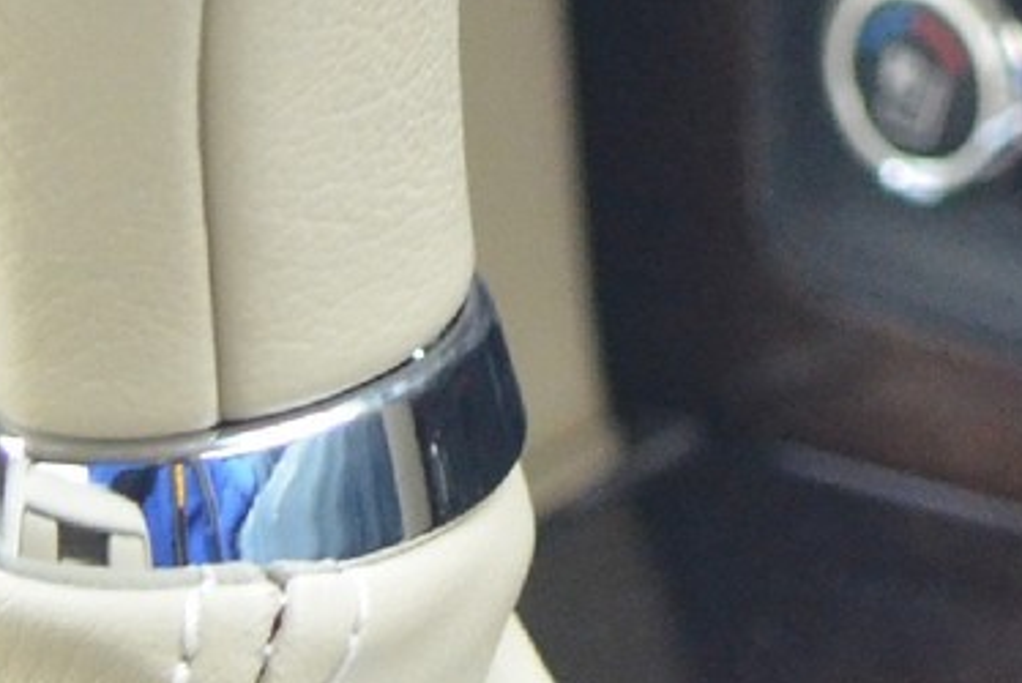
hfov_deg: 6.8
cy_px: -1552
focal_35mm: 300
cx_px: 1588
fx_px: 8523
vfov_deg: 4.4
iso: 1600
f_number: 2.8
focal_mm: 30
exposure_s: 1/80
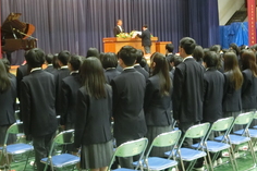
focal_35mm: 62
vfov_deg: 21.8
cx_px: 126
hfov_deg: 32.4
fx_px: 442
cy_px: 64
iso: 800
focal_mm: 6.9
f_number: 4.1
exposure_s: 1/8
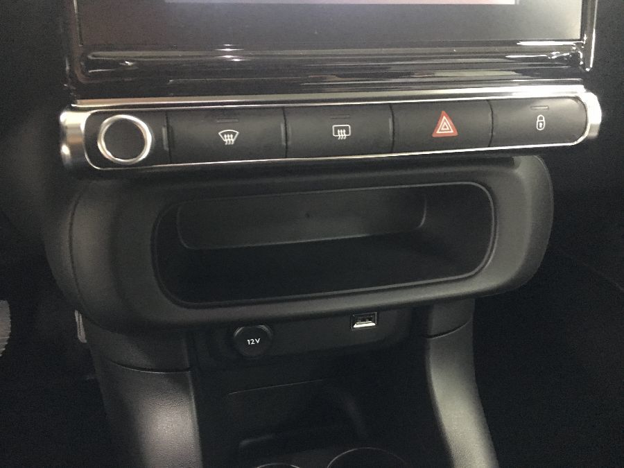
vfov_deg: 48.2
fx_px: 523
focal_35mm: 29
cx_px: 312
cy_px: 234
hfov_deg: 61.7
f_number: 2.2
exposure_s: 1/17
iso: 500
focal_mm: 4.15
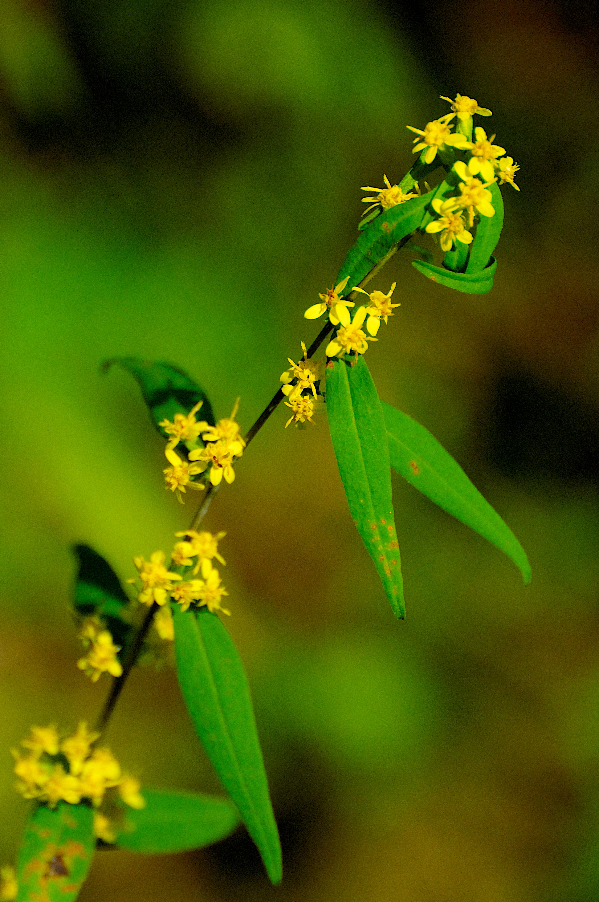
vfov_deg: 4.6
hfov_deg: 3.0
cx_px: 300
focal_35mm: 450
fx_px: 11260
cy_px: 451
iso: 200
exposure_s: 1/2500
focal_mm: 300
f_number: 8
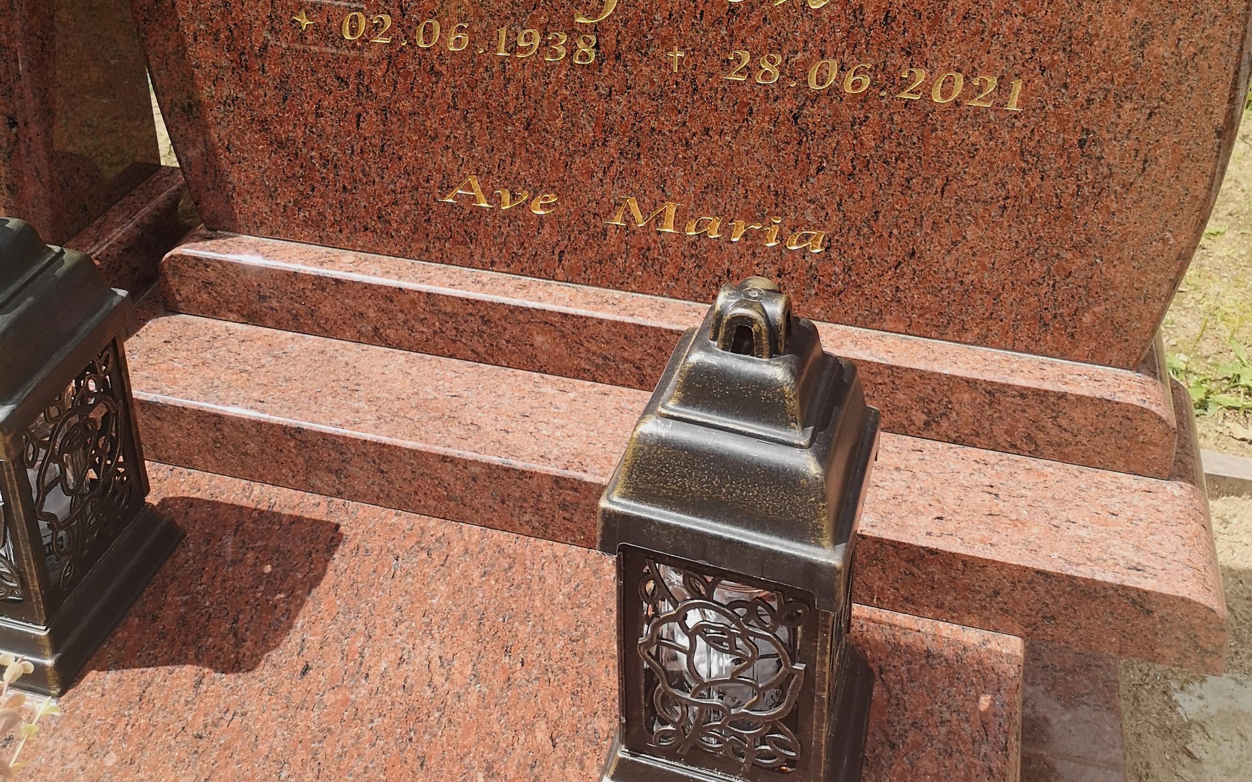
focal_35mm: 39
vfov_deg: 30.2
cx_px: 633
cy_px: -25
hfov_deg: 50.4
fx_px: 1331
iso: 50
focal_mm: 5.58
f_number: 1.8
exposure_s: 1/992
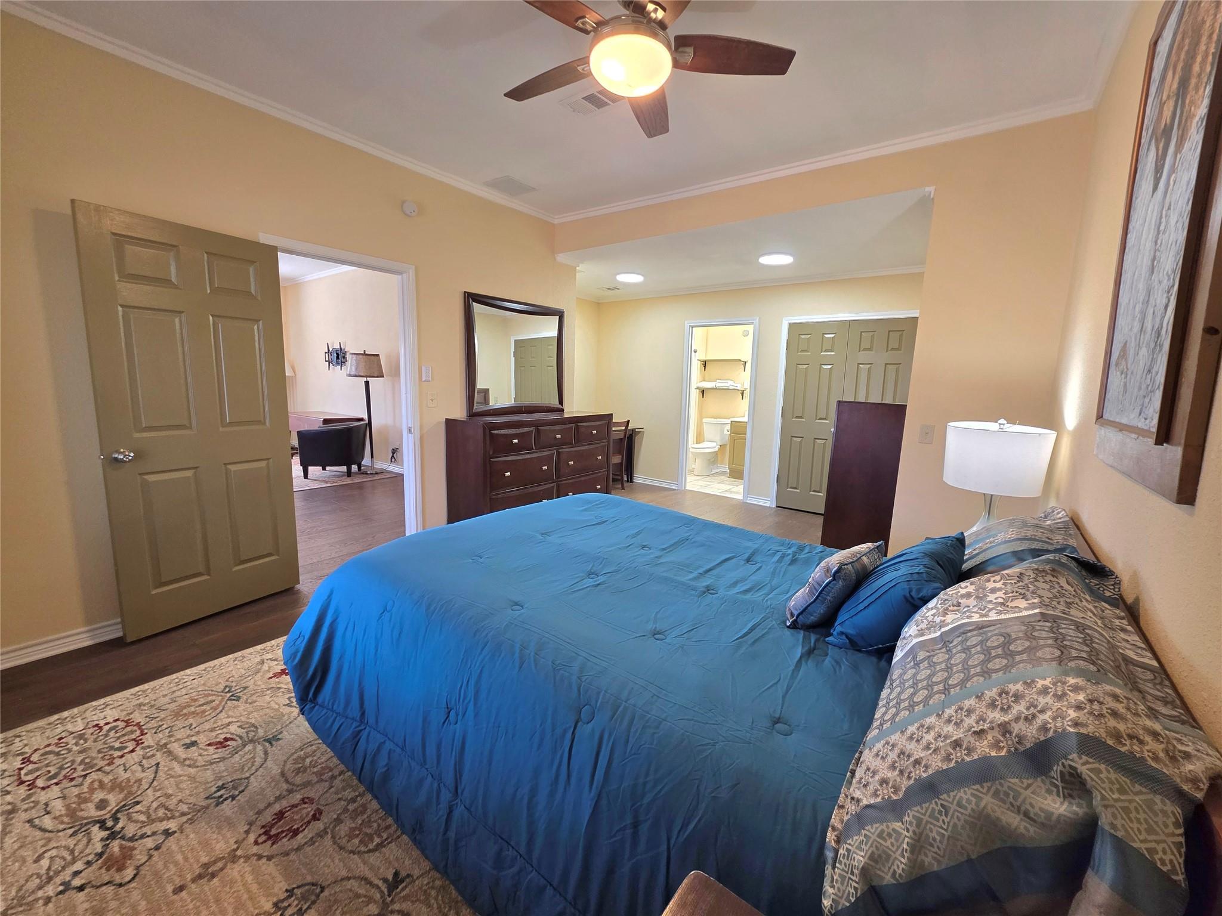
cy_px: 458
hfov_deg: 106.2
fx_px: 459
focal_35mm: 13
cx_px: 611
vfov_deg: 89.9
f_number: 1.9
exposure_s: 1/60.2
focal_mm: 2.2
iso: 200
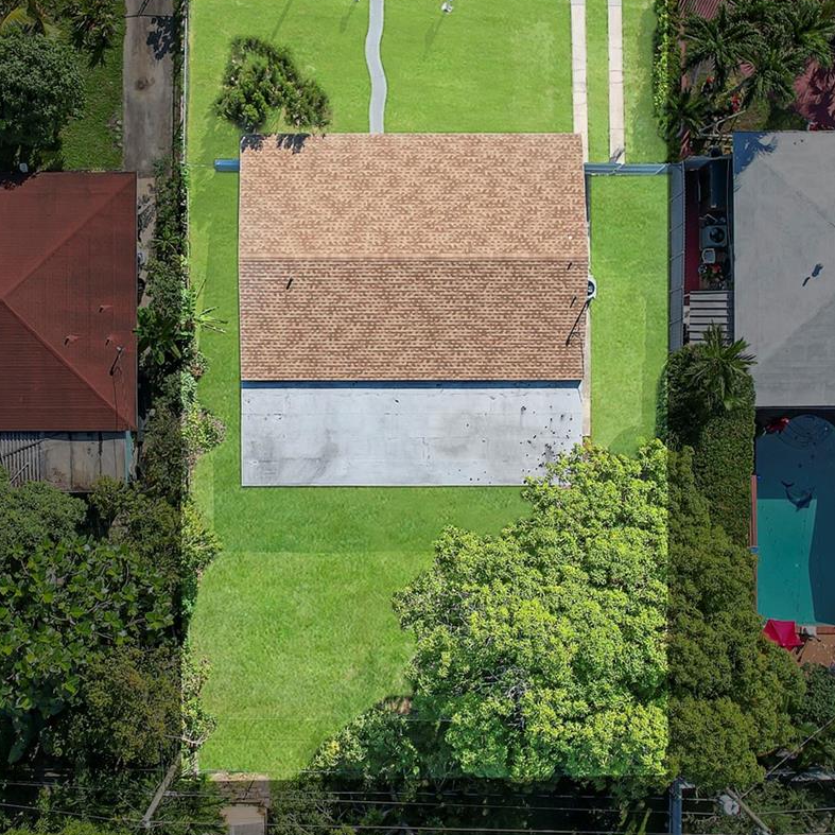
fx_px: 1037
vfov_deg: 43.5
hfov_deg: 43.7
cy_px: 312
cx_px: 350
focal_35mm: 38
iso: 100
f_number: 2.8
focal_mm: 8.38
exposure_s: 1/1600
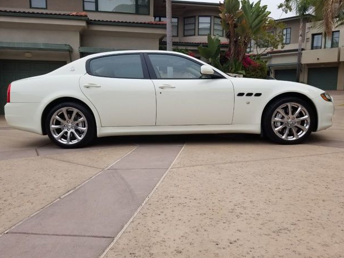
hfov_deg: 65.3
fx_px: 268
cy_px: 131
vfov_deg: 51.4
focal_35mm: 27
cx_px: 174
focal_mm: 4.3
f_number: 1.7
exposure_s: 1/1768
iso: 50
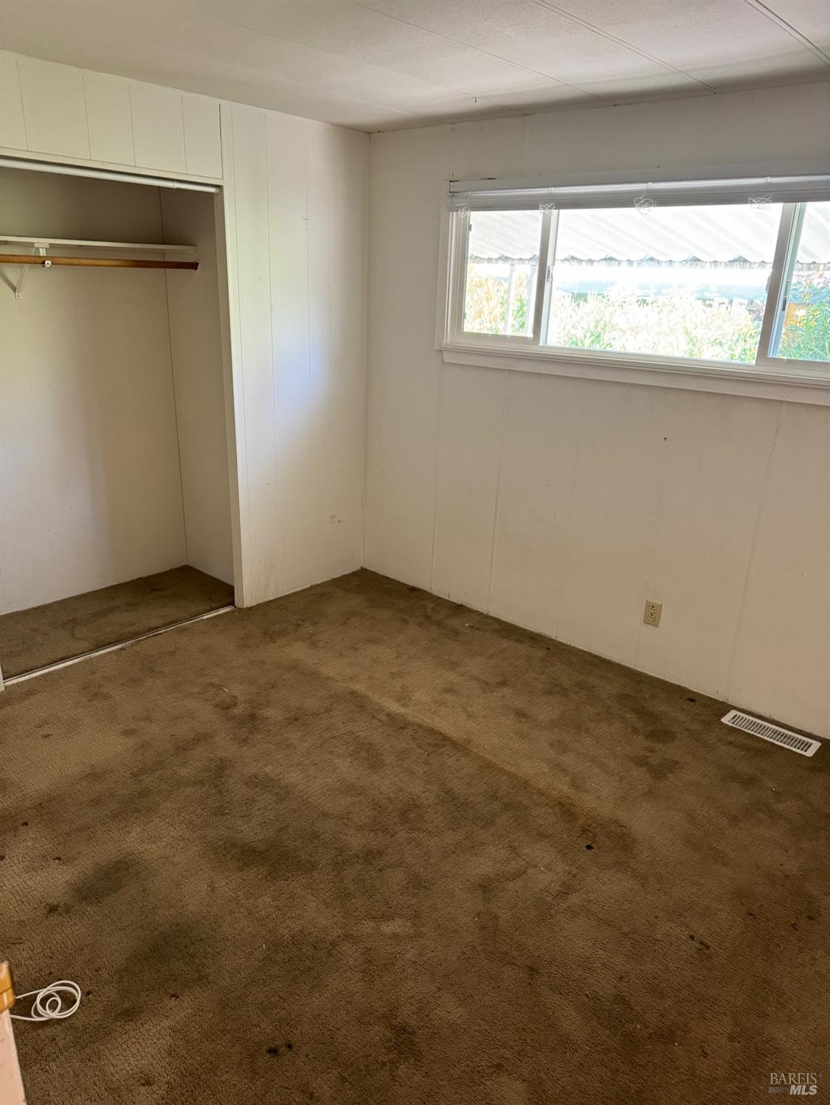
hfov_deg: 56.8
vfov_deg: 71.6
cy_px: 552
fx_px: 767
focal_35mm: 24
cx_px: 415
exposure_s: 1/60
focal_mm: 6.76
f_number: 1.78
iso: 400
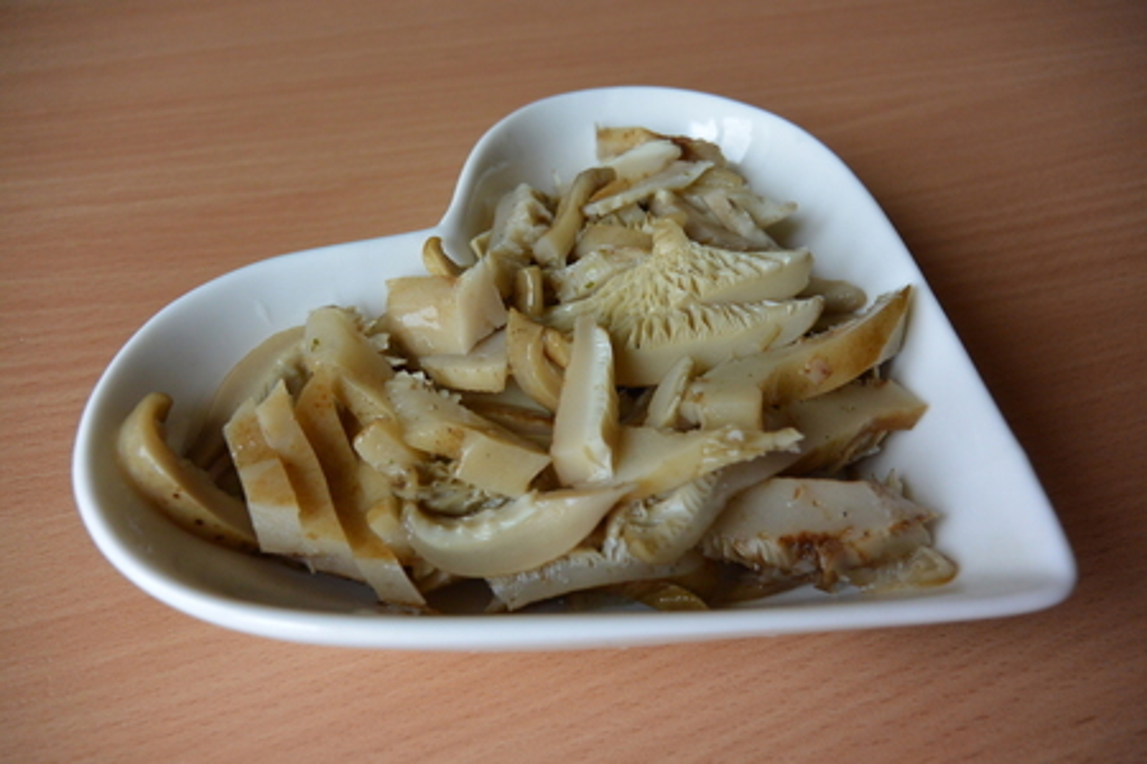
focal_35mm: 29
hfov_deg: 63.7
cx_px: 574
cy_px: 382
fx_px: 924
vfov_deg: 45.0
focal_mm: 11
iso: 220
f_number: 4
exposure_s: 1/125
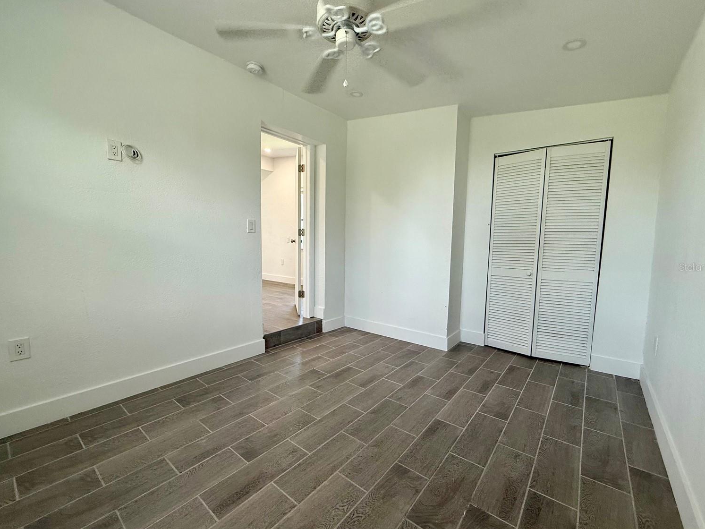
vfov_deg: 81.8
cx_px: 346
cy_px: 267
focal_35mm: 15
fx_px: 306
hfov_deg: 98.2
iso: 200
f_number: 2.2
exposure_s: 1/120
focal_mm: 2.22
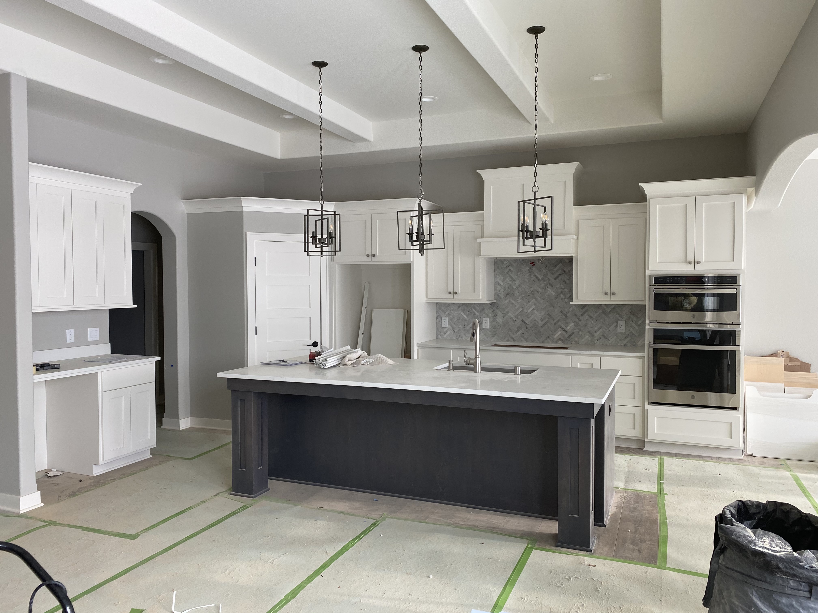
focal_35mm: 26
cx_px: 409
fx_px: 614
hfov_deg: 67.3
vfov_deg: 53.1
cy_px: 306
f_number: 1.8
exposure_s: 1/121
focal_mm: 4.25
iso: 80
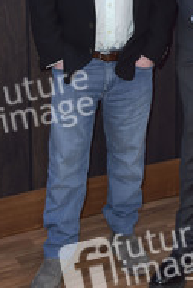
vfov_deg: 19.6
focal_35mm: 102
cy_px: 31
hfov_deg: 13.3
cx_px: 183
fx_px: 817
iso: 500
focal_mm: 48
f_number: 6.3
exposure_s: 1/250
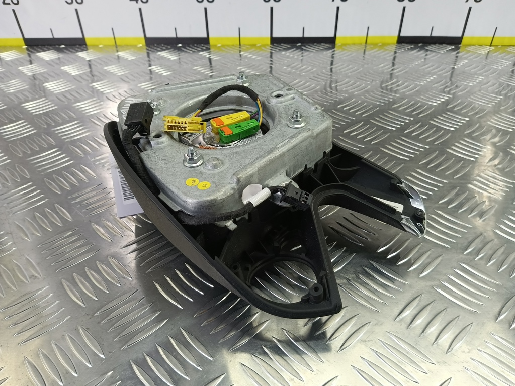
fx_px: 342
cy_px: 193
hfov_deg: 73.9
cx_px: 258
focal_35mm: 23
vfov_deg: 58.9
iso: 118
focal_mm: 4.11
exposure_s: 1/50
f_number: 1.6
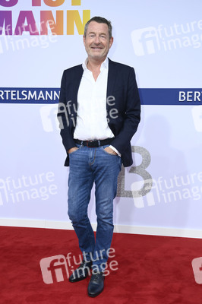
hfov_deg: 33.3
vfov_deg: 48.5
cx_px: 101
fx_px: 337
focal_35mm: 40
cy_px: 152
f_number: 5.6
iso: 800
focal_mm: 40
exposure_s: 1/200
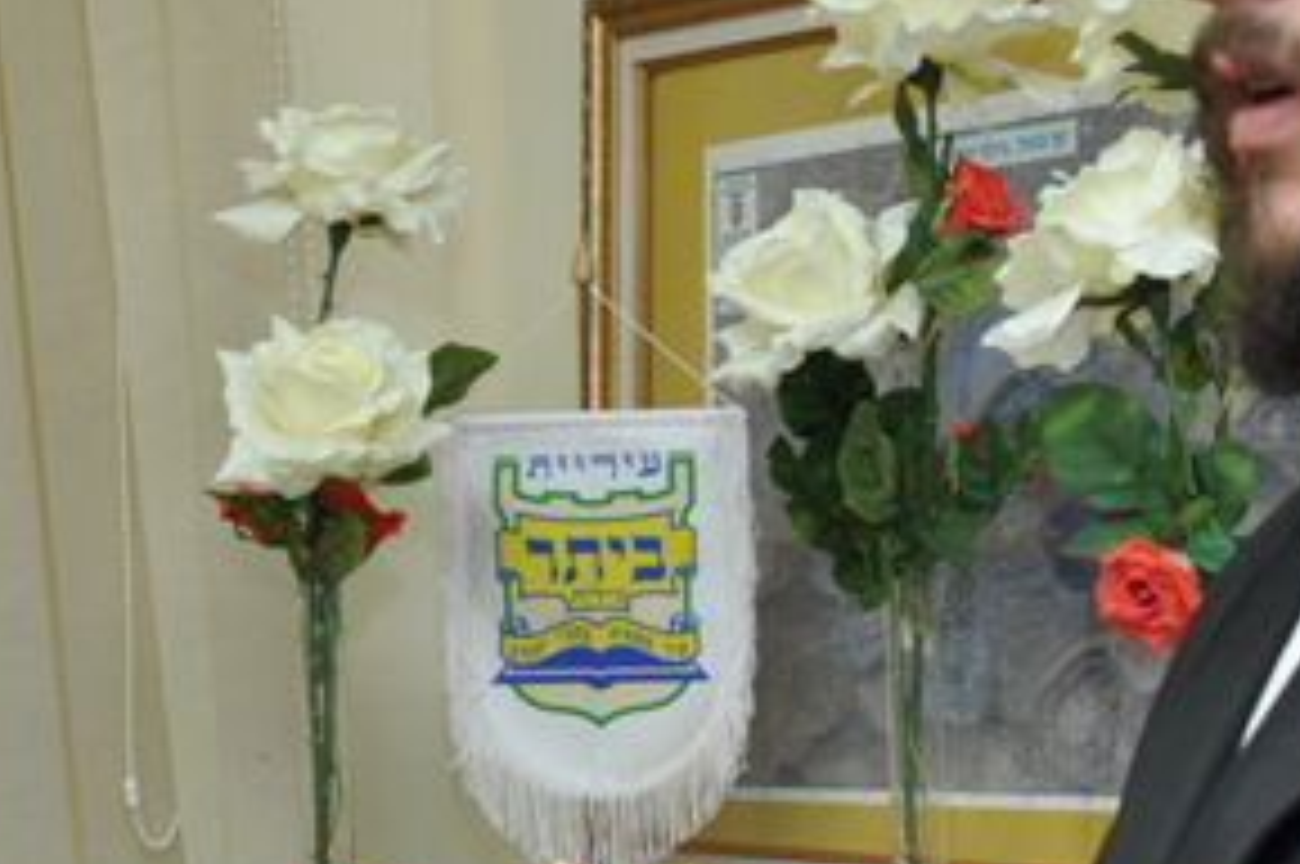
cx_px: 432
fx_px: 4220
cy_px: 729
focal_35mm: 117
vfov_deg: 11.6
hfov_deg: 17.5
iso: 640
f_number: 5.6
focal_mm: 22
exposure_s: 1/80
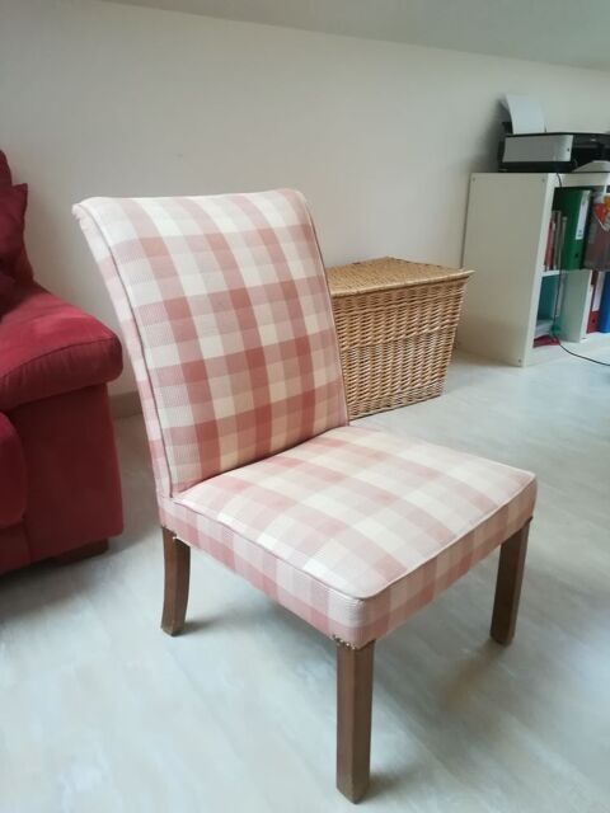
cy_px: 406
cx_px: 305
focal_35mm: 26
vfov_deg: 67.3
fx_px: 611
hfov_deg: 53.1
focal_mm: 3.83
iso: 400
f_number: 2.2
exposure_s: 1/25
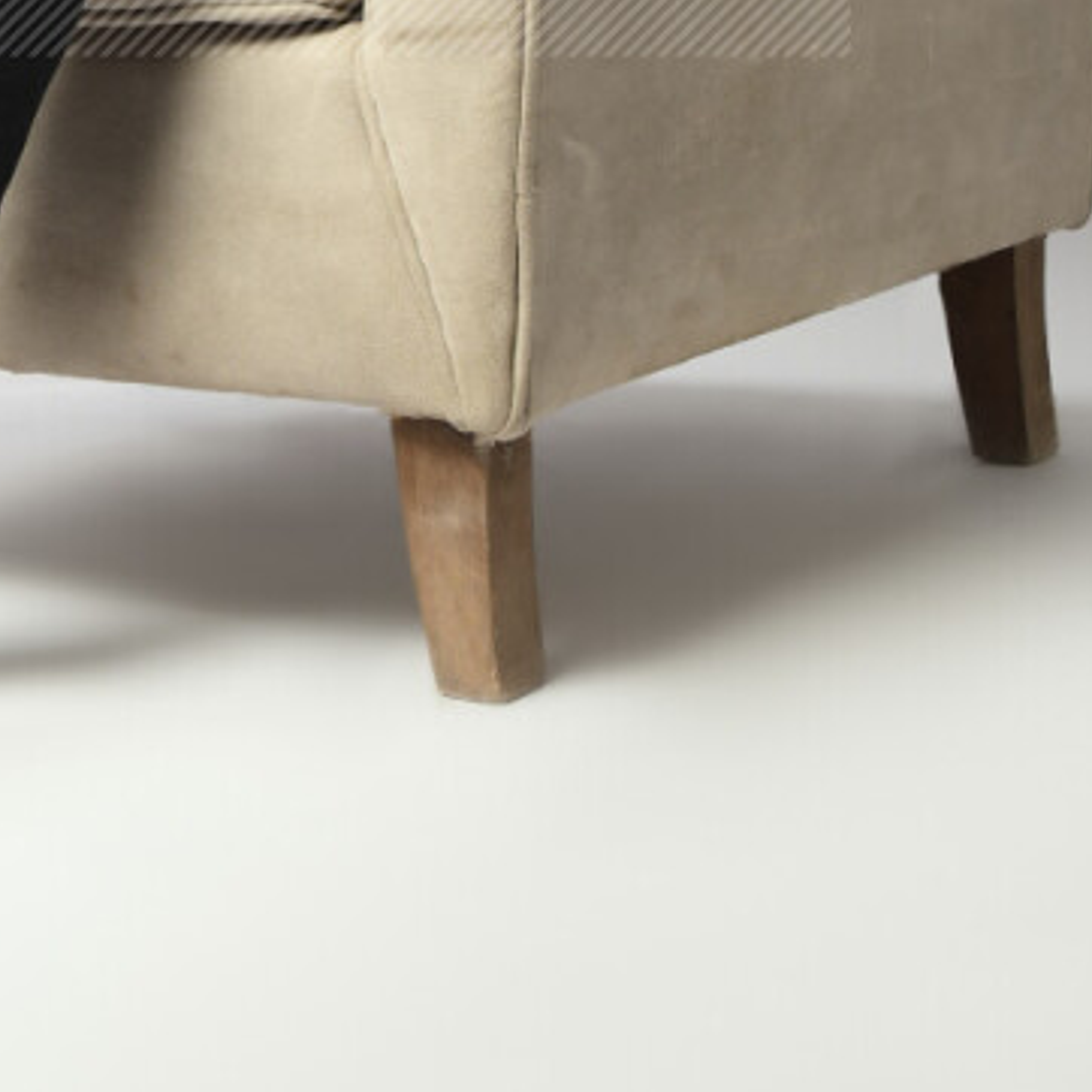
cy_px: -462
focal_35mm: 107
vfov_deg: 15.2
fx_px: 3819
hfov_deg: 16.1
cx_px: 97
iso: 400
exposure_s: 1/125
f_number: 5
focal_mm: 38
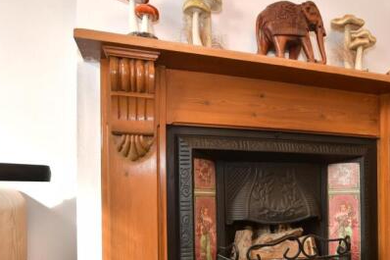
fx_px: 303
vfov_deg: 44.9
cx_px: 258
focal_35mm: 28
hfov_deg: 63.9
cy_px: 194
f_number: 8
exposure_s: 1.6
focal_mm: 11.5
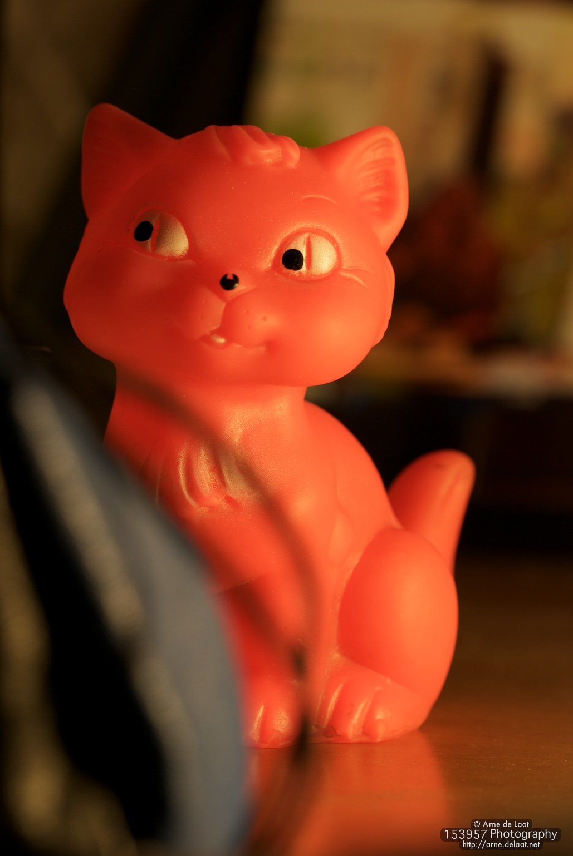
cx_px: 286
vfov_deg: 9.1
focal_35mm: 225
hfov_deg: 6.1
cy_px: 428
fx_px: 5361
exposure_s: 1/3
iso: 100
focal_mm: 150
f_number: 5.6
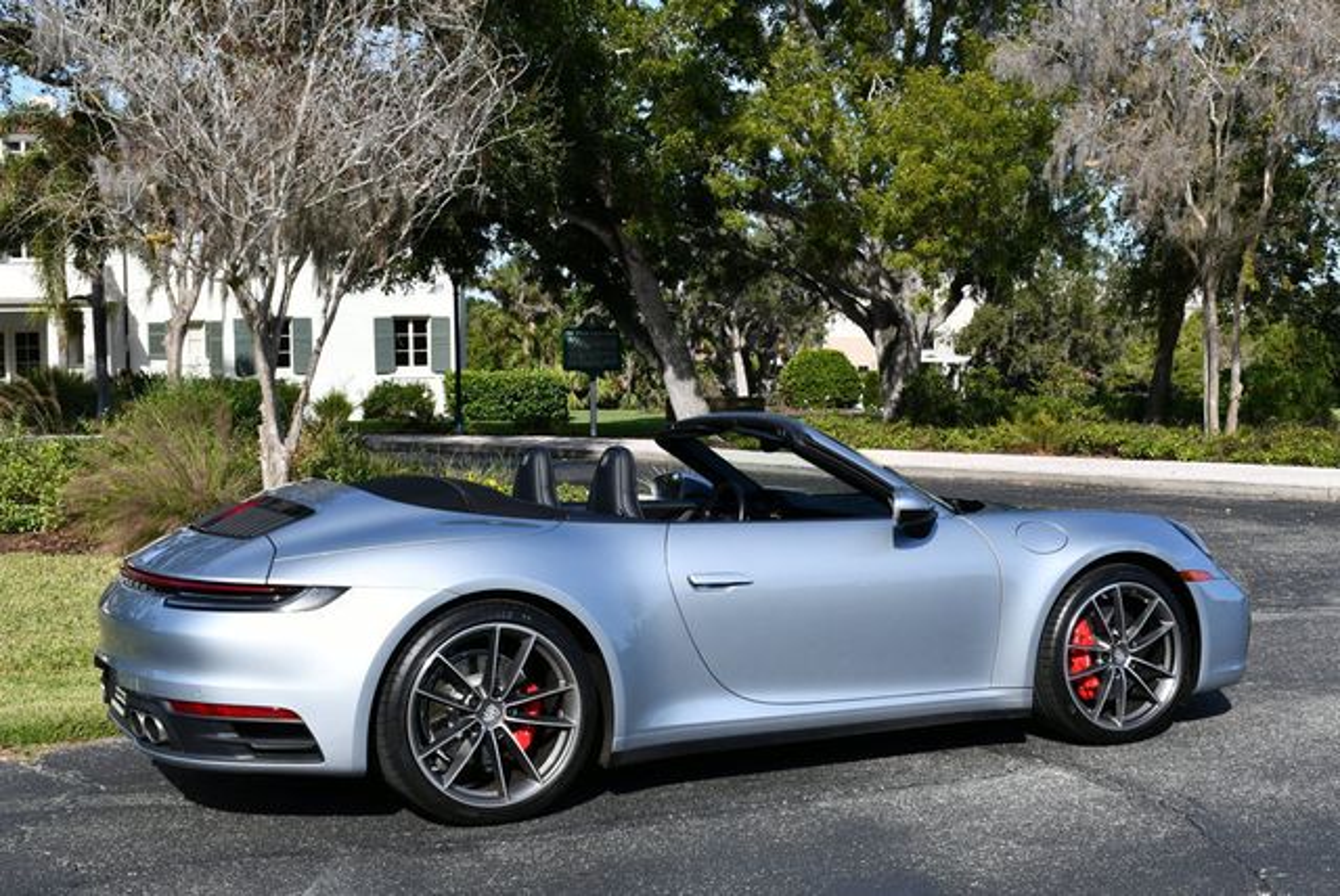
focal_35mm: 50
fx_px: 1863
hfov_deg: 39.6
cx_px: 670
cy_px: 448
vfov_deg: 27.0
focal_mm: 25
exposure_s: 1/250
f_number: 8
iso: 100
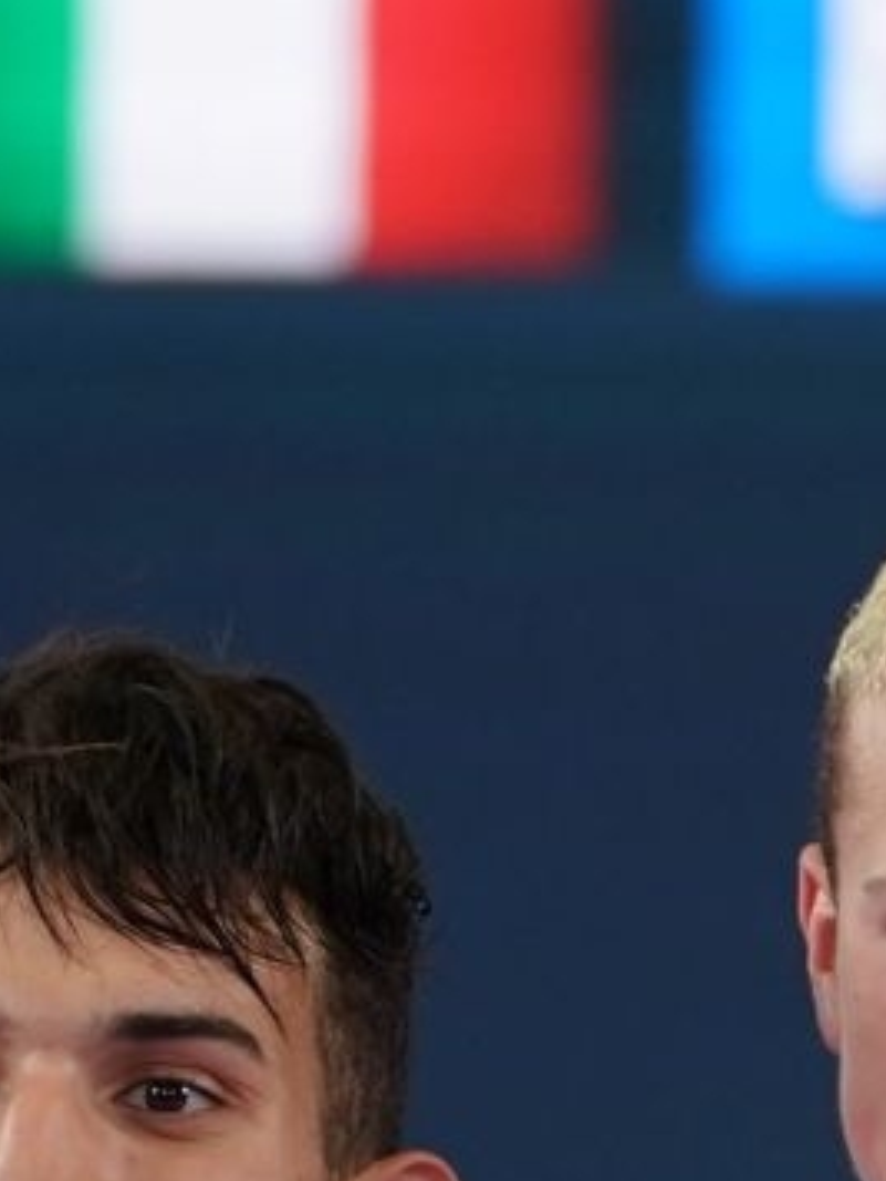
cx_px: 1457
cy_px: 1772
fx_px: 38290
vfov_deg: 1.8
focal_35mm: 1122
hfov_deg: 1.3
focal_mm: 154
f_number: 2.8
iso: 640
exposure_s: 1/400
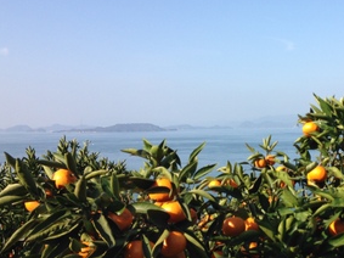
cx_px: 261
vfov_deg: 26.1
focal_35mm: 56
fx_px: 556
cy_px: 113
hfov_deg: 33.6
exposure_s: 1/1290
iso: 50
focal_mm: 4.12
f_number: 2.4
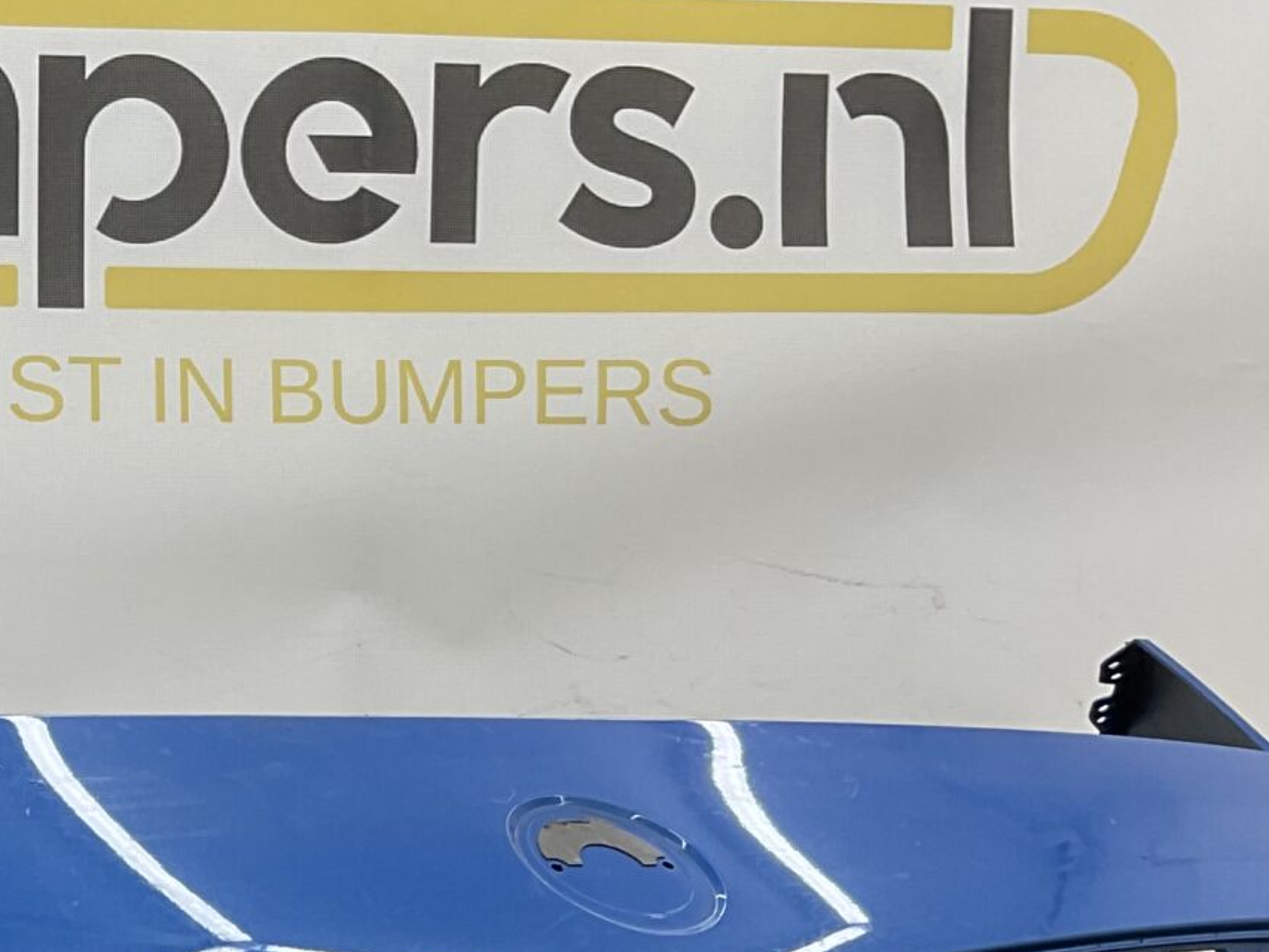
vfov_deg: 16.2
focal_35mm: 87
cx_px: -173
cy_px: 1209
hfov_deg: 21.2
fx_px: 3190
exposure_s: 1/100
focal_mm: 3
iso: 20
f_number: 1.8
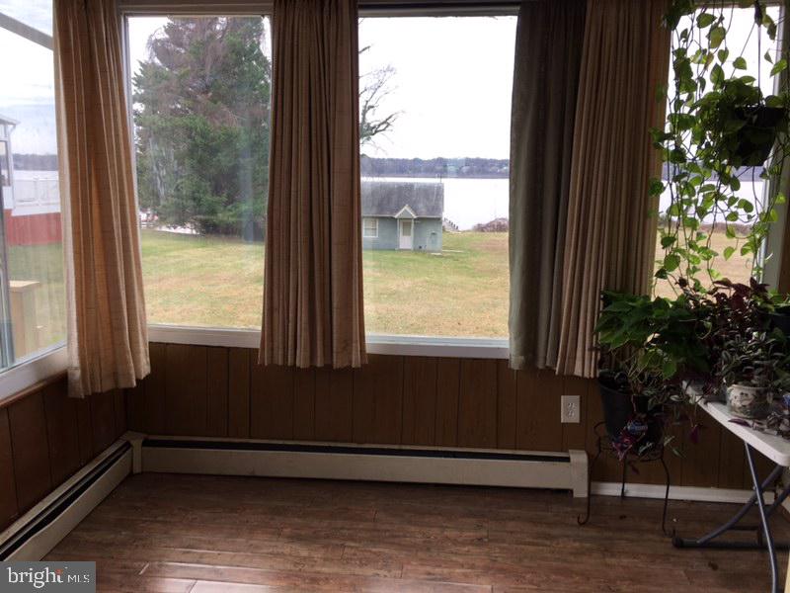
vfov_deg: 48.2
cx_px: 395
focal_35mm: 29
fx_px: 662
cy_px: 296
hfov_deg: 61.7
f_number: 2.2
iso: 25
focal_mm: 4.15
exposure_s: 1/60
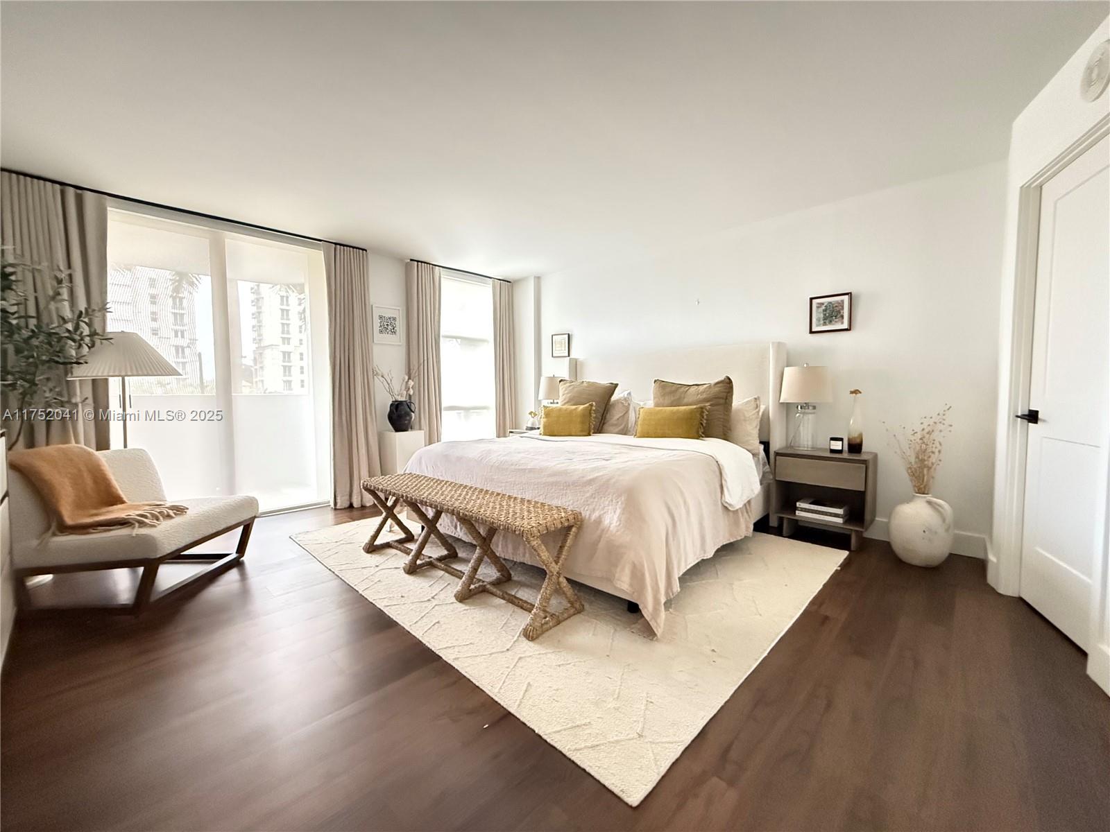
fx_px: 449
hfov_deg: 102.1
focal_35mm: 14
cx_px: 555
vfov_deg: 85.7
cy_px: 416
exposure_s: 1/30
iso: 1600
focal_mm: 2.22
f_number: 2.2
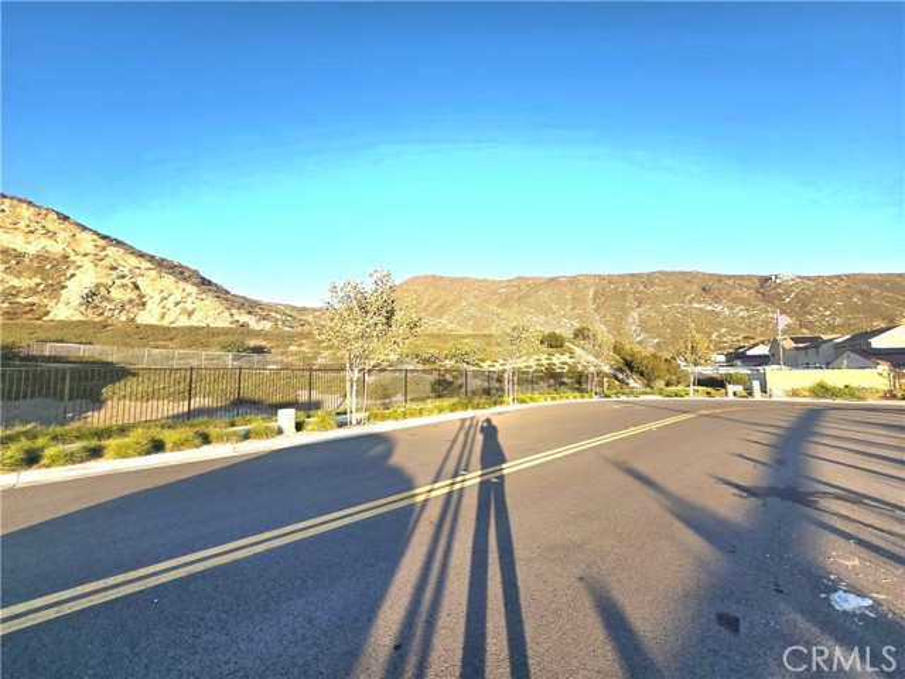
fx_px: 340
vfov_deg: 89.9
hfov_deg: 106.2
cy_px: 340
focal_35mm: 13
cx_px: 452
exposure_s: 1/769
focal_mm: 2.2
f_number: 2.2
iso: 50
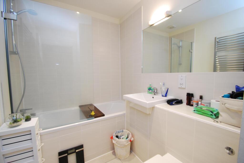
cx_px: 122
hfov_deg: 100.3
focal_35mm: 15
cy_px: 82
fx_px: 102
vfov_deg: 77.5
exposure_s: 1/30
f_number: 3.5
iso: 400
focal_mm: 10
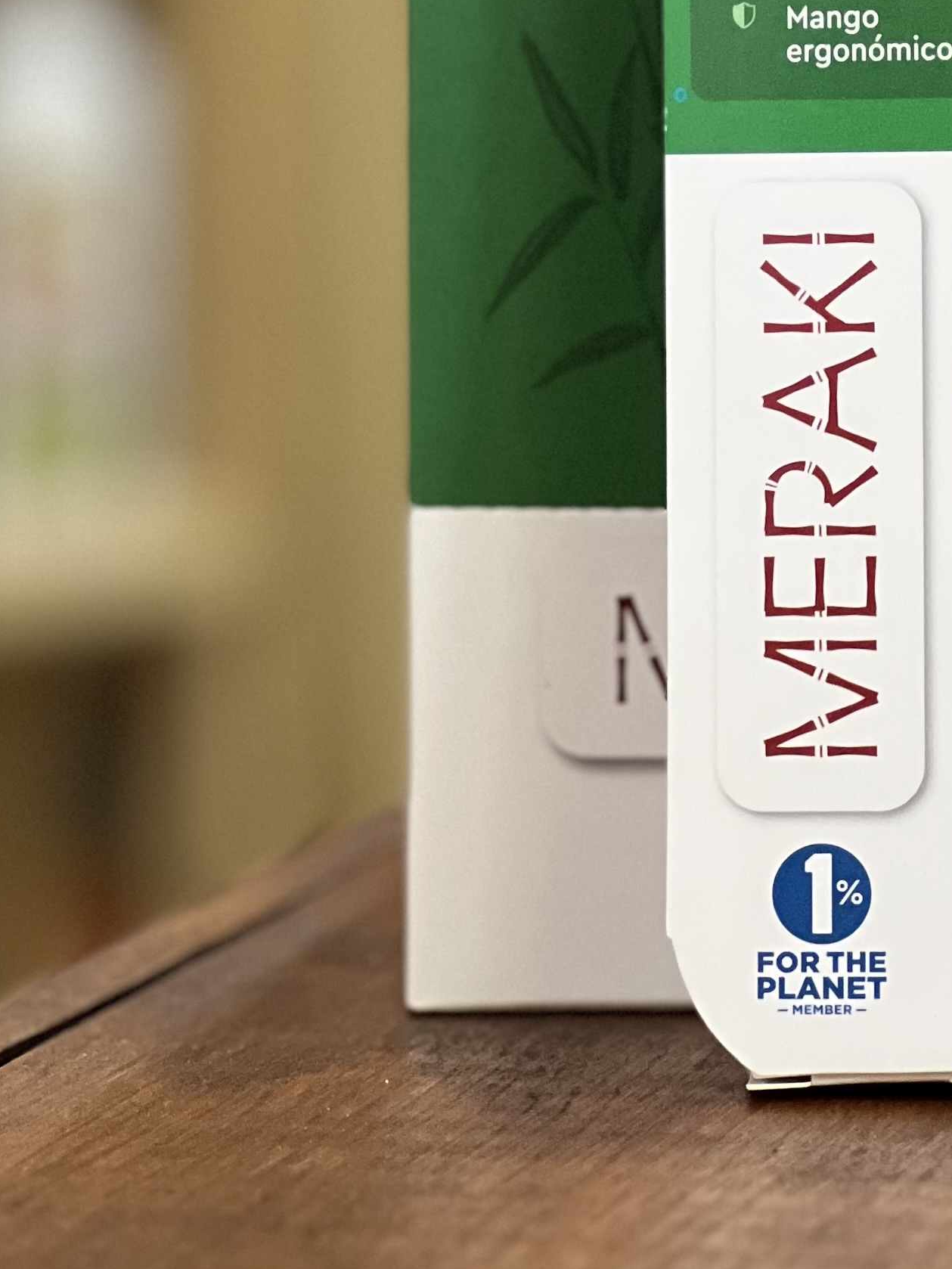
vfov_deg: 10.6
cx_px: 872
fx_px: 6782
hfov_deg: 8.0
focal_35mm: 185
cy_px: -90
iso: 400
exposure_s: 1/38
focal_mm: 9
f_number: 2.8
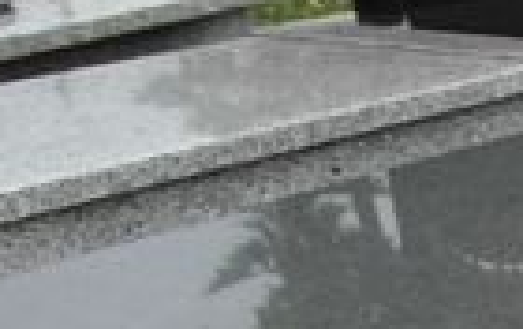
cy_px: 572
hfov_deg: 14.5
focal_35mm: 116
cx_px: 1076
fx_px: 1656
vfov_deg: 10.7
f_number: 3.4
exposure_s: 1/180
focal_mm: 5.2
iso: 80
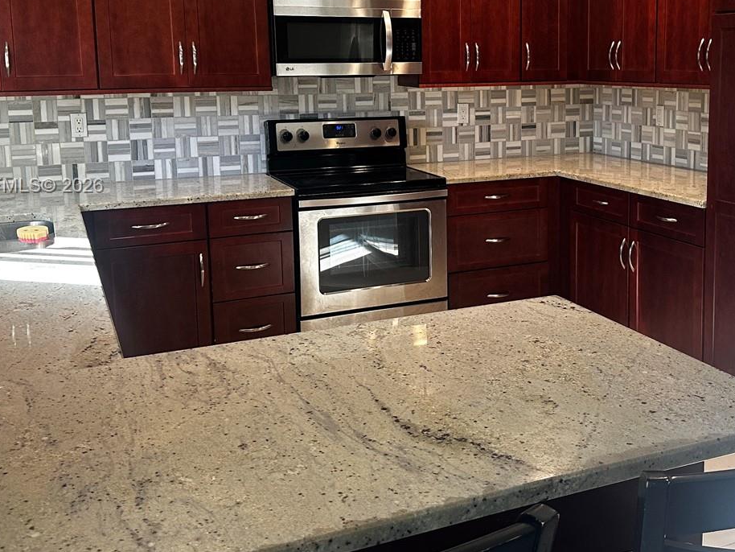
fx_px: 892
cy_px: 187
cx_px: 496
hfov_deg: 44.1
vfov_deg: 34.1
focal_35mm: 42
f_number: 1.78
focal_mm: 6.86
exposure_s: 1/120
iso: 200
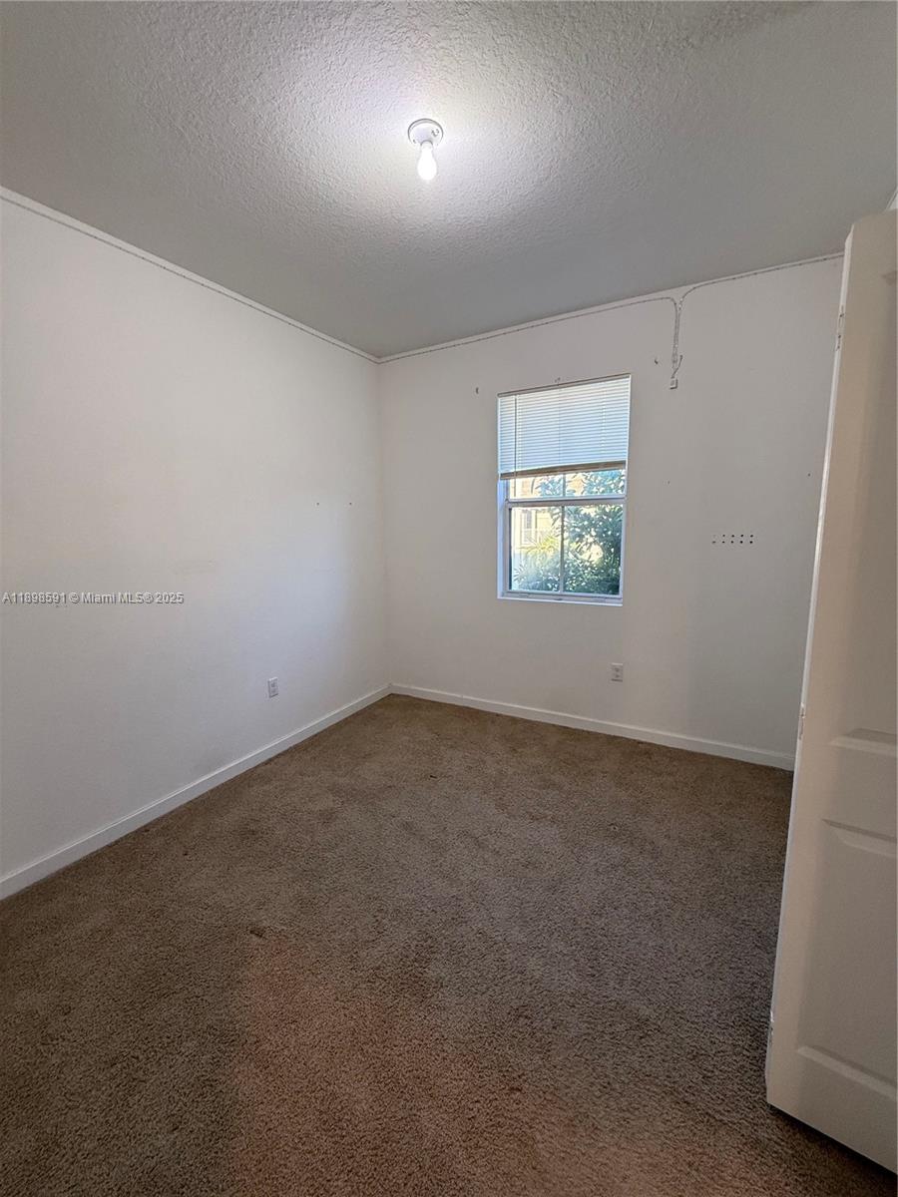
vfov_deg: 102.1
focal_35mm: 14
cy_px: 598
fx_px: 484
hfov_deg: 85.7
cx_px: 449
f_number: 2.2
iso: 400
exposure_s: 1/120
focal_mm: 2.22
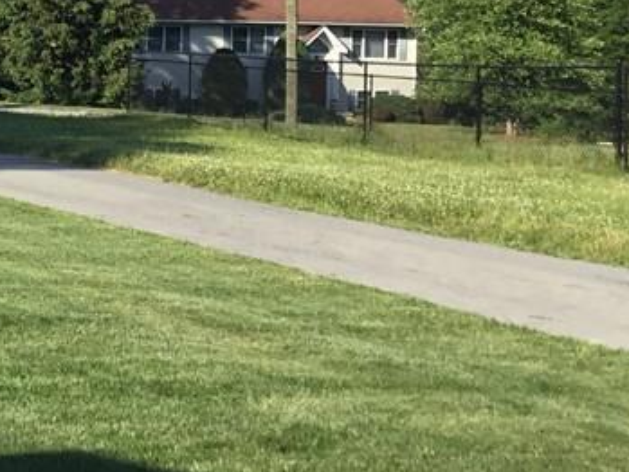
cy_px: -146
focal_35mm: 91
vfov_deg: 15.4
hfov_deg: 20.2
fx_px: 1654
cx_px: -115
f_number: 2.4
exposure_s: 1/981
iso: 25
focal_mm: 3.3
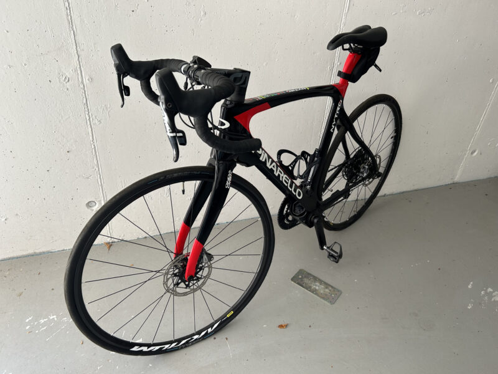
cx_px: 249
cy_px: 187
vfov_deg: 53.1
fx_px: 374
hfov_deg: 67.3
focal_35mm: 26
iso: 64
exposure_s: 1/121
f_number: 1.5
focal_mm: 5.7
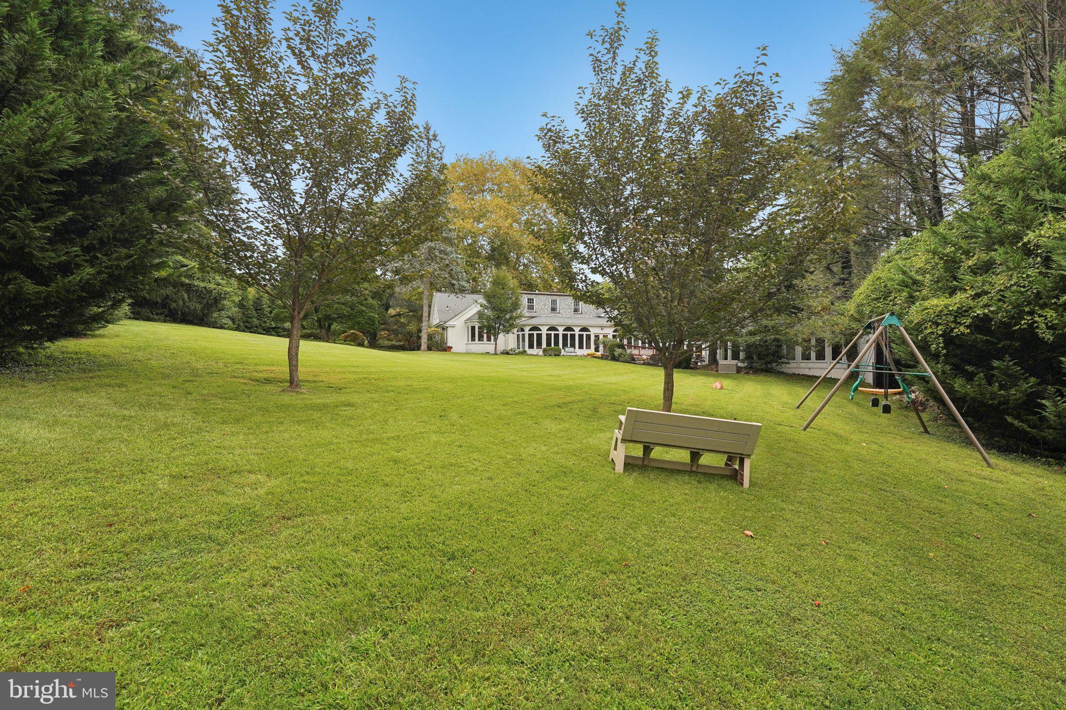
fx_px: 414
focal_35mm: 14
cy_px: 355
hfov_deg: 104.3
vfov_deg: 81.2
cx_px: 533
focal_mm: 14
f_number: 8
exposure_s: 1/250
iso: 500
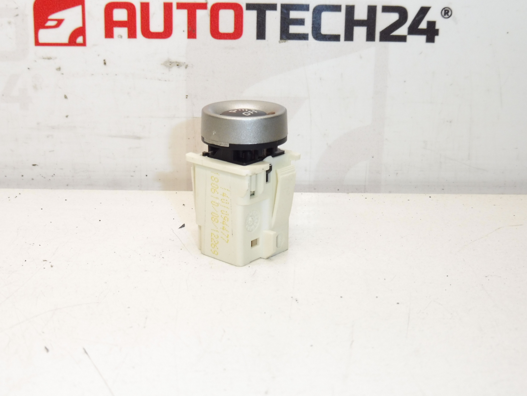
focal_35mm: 54
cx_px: 243
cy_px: 209
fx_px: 822
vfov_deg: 27.0
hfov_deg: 35.5
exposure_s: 1/160
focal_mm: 8.5
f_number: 5.6
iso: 200
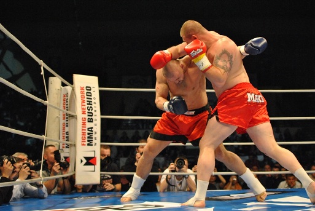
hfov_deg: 37.8
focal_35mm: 52
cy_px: 106
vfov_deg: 25.8
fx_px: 460
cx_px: 158
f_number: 2.8
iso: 1600
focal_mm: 35
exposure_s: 1/1250
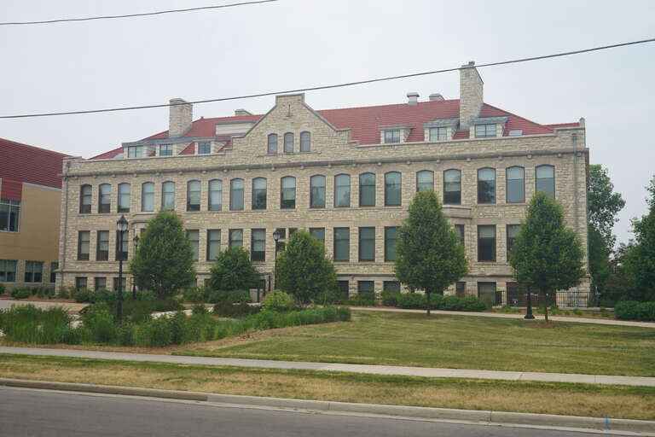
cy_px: 218
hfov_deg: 49.6
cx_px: 328
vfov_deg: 34.2
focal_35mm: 39
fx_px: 710
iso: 100
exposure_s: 1/125
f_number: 11
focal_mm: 26
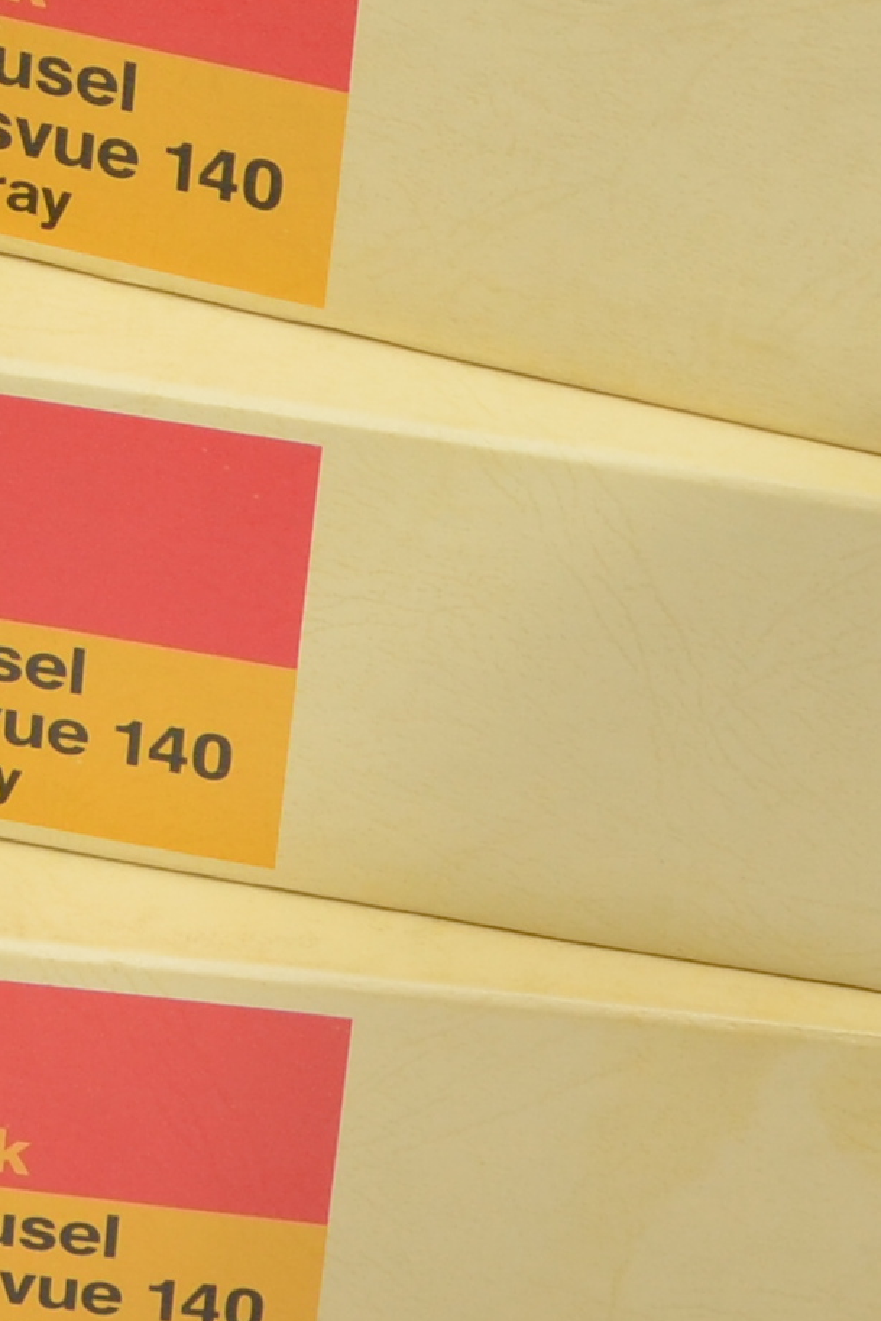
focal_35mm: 210
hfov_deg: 6.5
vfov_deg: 9.7
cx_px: -443
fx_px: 7705
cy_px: 20
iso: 250
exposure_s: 1/125
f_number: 8
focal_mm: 26
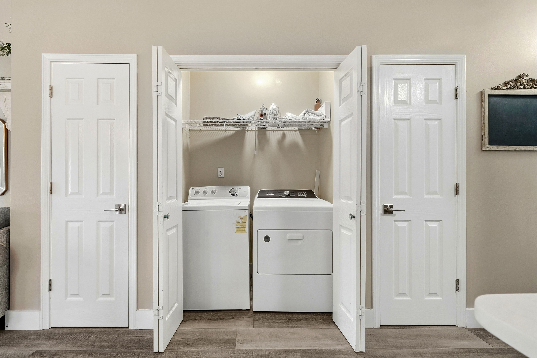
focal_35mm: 15
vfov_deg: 77.4
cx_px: 268
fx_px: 224
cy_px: 179
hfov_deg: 100.4
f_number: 9
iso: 400
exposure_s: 1/60
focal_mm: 15
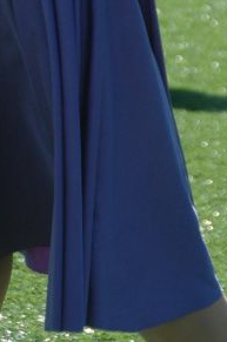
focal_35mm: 713
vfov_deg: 2.9
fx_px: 6765
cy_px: -143
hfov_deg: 1.9
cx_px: 49
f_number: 5.6
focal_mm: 135
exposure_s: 1/500
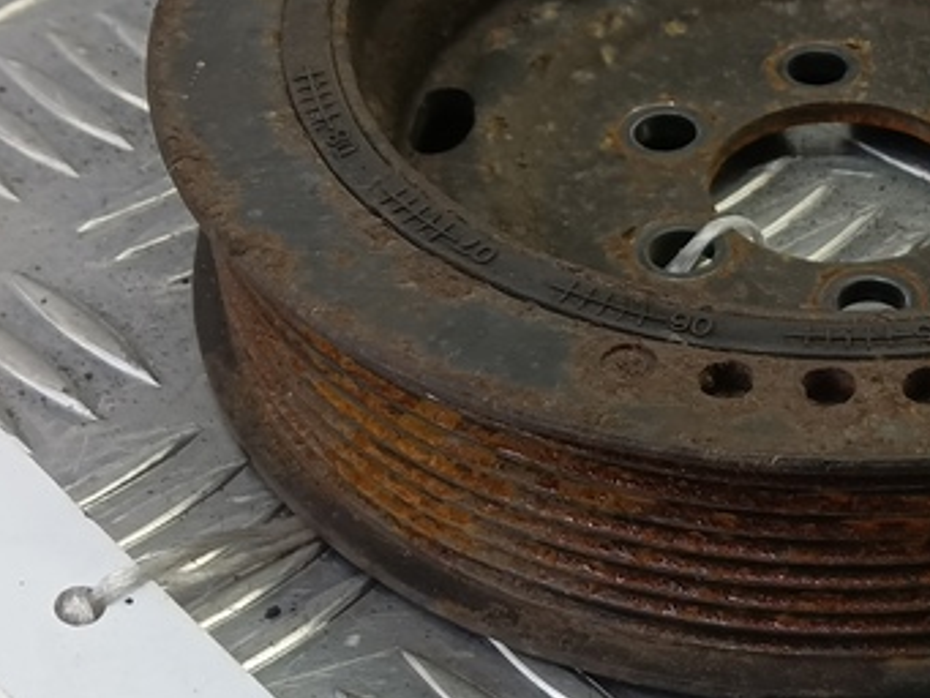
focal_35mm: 69
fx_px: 1854
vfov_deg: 21.3
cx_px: 818
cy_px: 365
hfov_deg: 27.3
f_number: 1.6
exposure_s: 1/50
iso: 113
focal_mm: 4.11
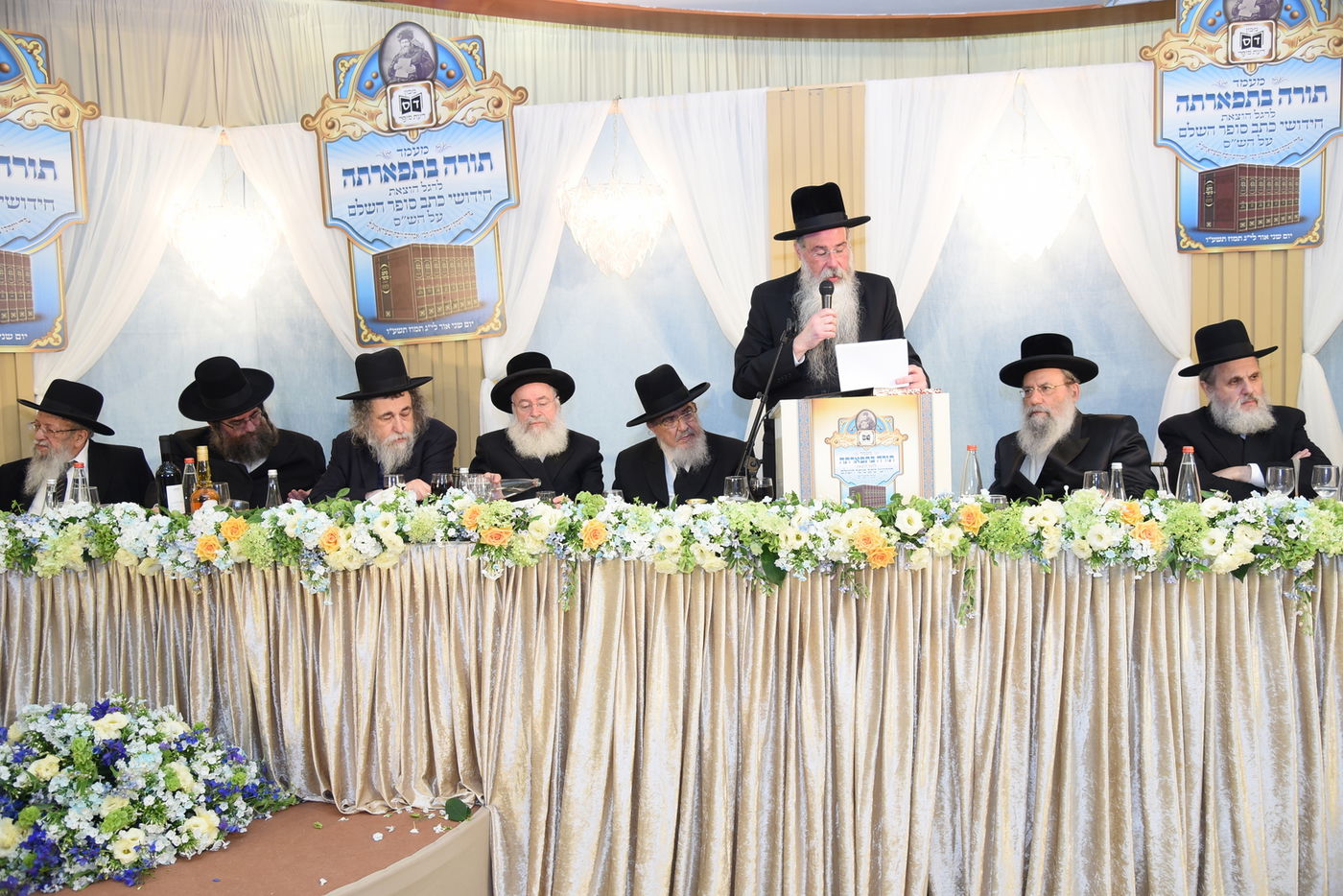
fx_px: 1157
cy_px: 448
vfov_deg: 42.3
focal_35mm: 31
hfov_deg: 60.3
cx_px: 672
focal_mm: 31
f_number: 4
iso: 640
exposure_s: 1/100
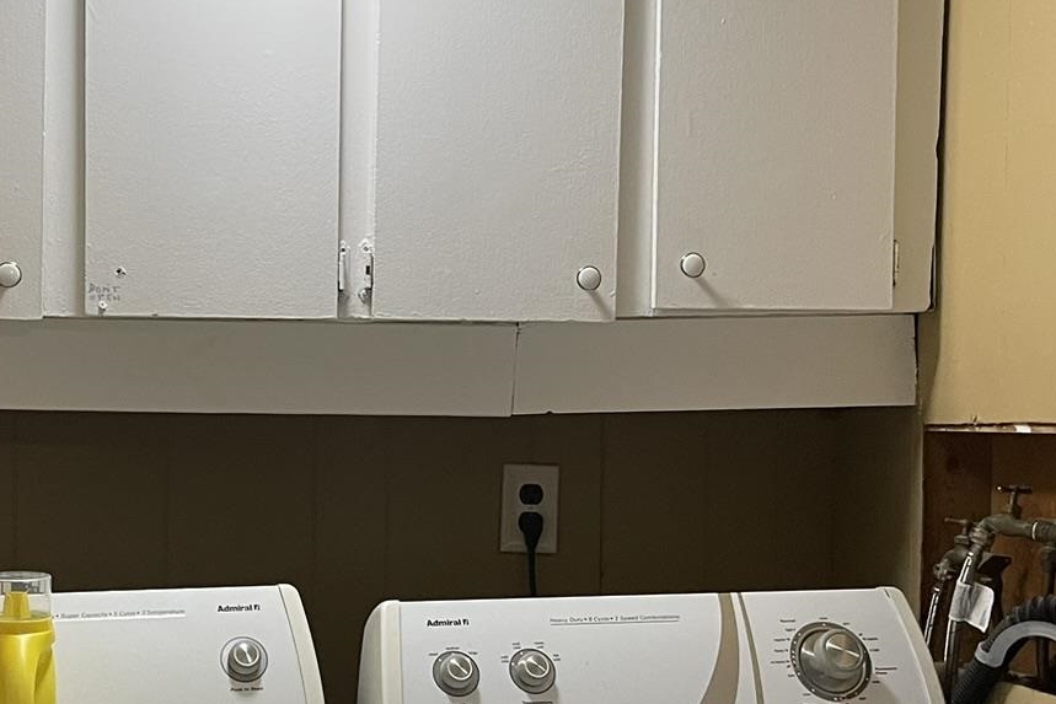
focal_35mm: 62
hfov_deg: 32.0
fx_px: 1819
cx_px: 305
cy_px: 415
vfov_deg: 21.9
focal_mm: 5.1
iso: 160
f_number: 1.6
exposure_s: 1/60
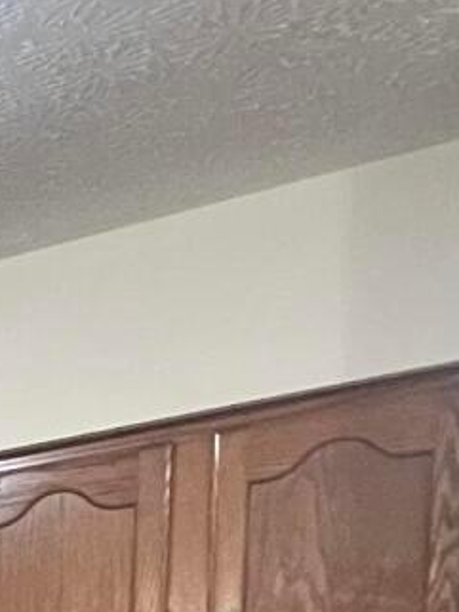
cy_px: 1106
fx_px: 1431
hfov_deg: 11.3
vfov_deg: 18.6
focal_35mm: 81
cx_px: -901
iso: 400
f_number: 1.8
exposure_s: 1/60
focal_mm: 1.57
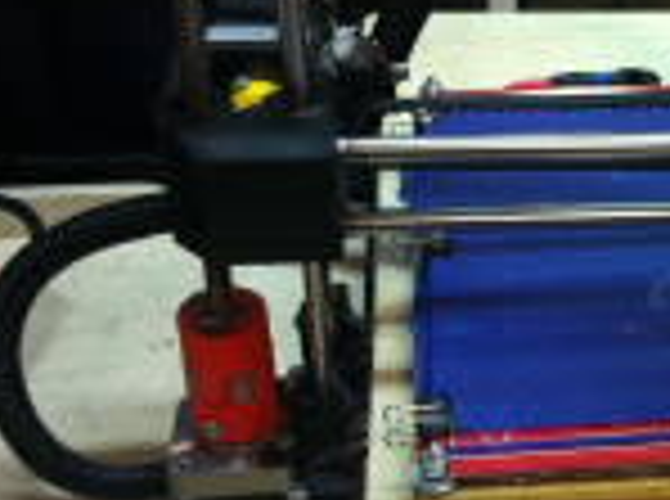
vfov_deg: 17.3
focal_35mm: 85
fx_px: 1641
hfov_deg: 21.6
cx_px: 778
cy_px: 293
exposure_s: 1/15
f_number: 2.8
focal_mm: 3.85
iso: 160
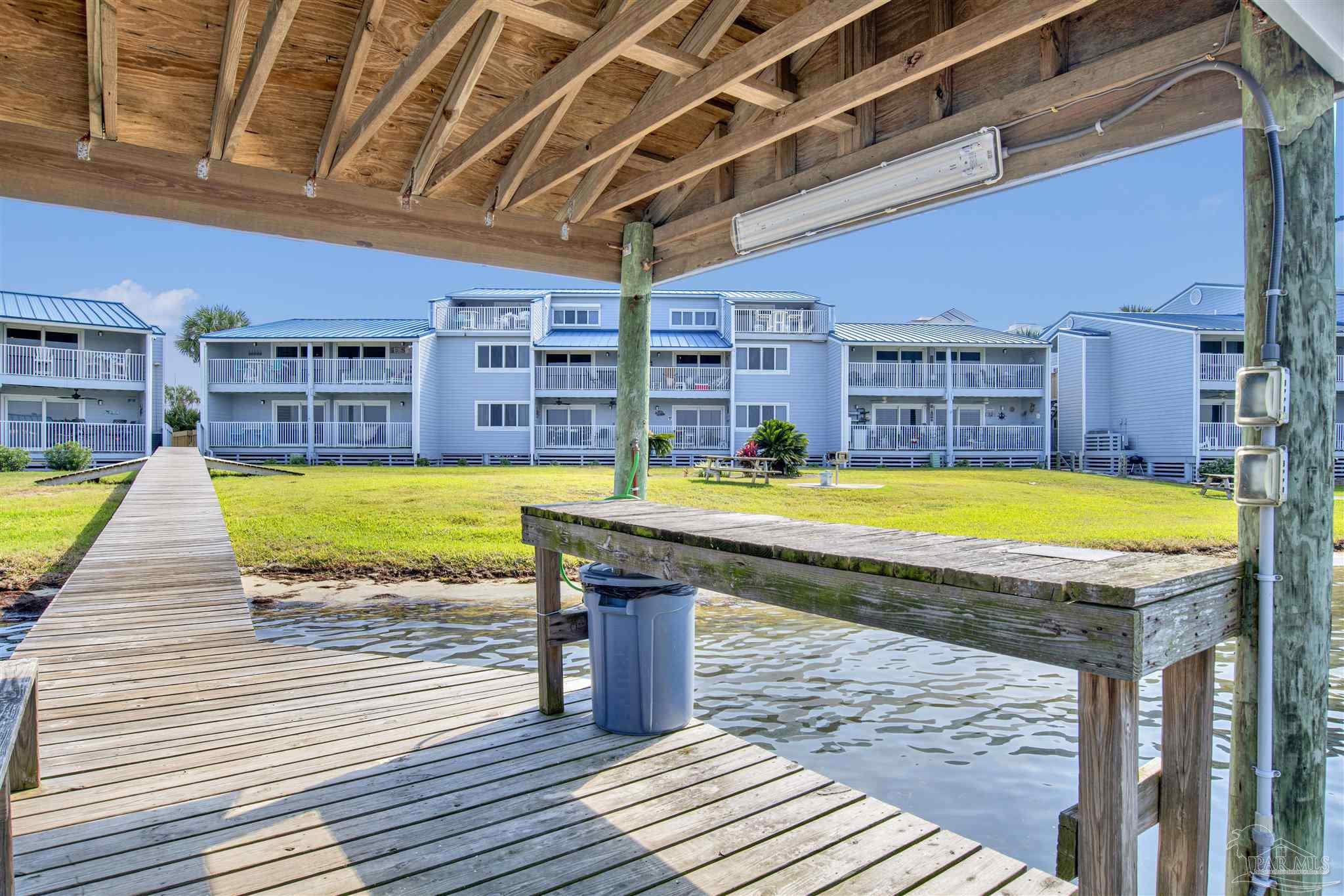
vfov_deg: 61.9
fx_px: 747
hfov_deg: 84.0
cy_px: 448
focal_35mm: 20
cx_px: 672
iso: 200
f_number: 11
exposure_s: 1/125
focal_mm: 20
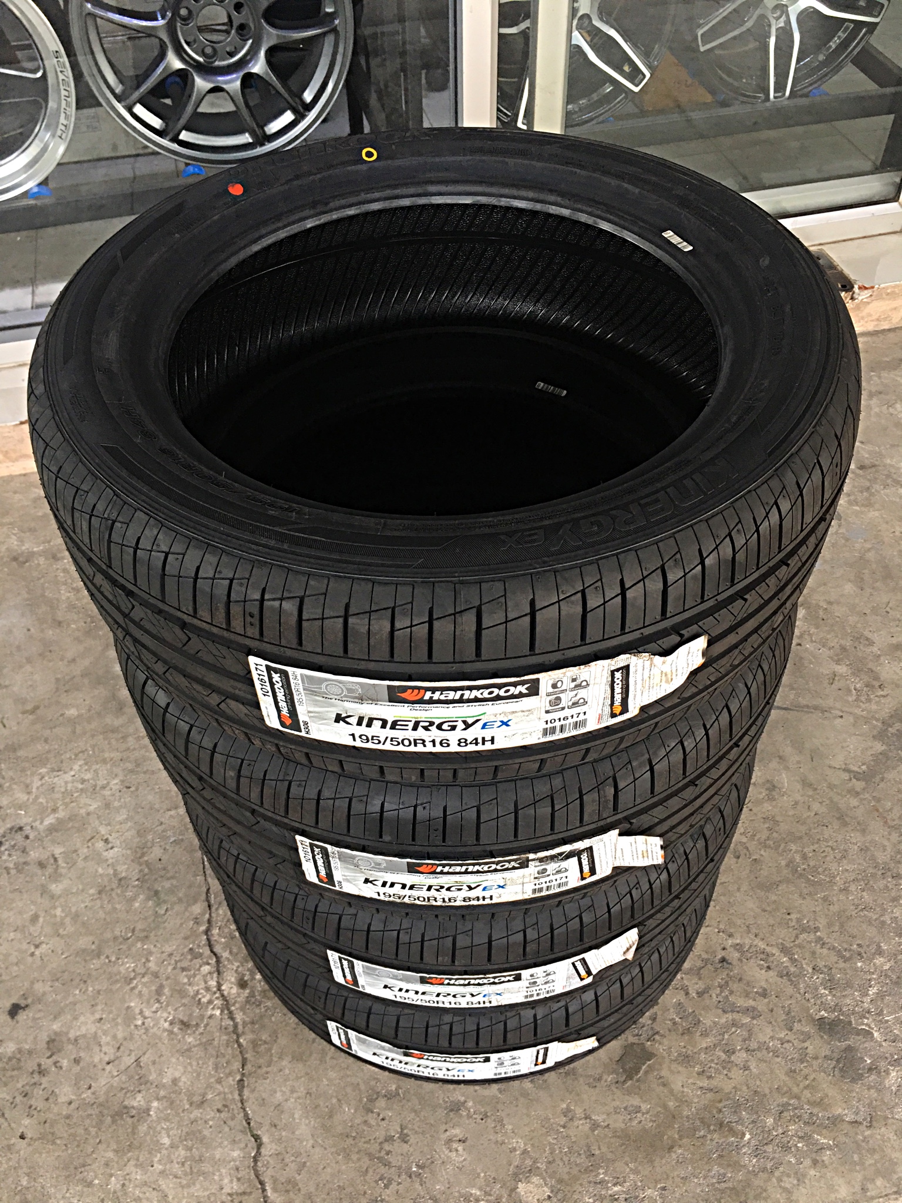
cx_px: 451
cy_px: 602
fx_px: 1008
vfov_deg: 61.7
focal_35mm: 29
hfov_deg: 48.2
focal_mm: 4.15
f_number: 2.2
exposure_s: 1/33
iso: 50
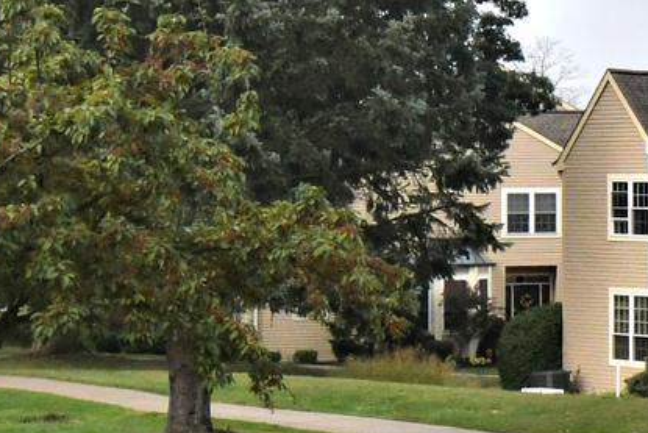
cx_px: 1280
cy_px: 140
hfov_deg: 12.3
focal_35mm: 148
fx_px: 2665
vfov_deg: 9.3
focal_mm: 20
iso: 1250
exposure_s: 1/8000
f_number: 5.6
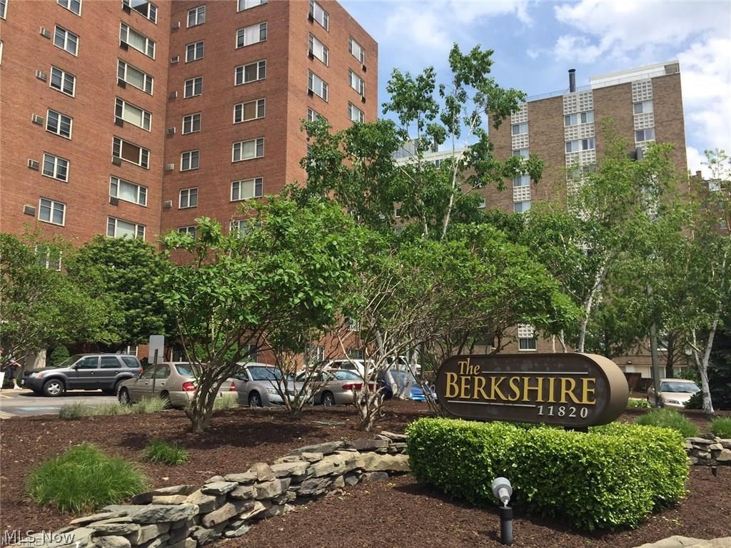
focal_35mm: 29
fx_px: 612
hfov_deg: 61.7
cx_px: 366
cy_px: 274
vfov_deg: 48.2
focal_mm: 4.15
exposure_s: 1/1412
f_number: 2.2
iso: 32
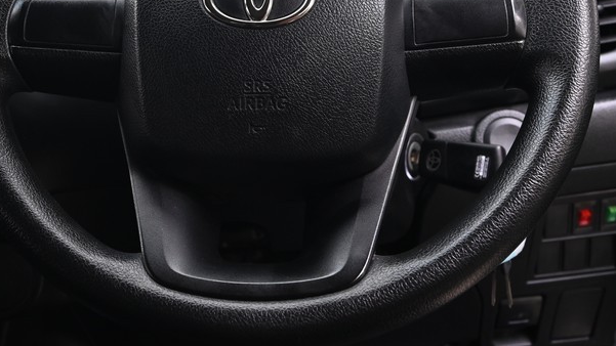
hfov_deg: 44.4
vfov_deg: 25.4
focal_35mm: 46
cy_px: 51
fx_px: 751
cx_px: 259
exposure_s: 1/60
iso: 400
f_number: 5.6
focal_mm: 24
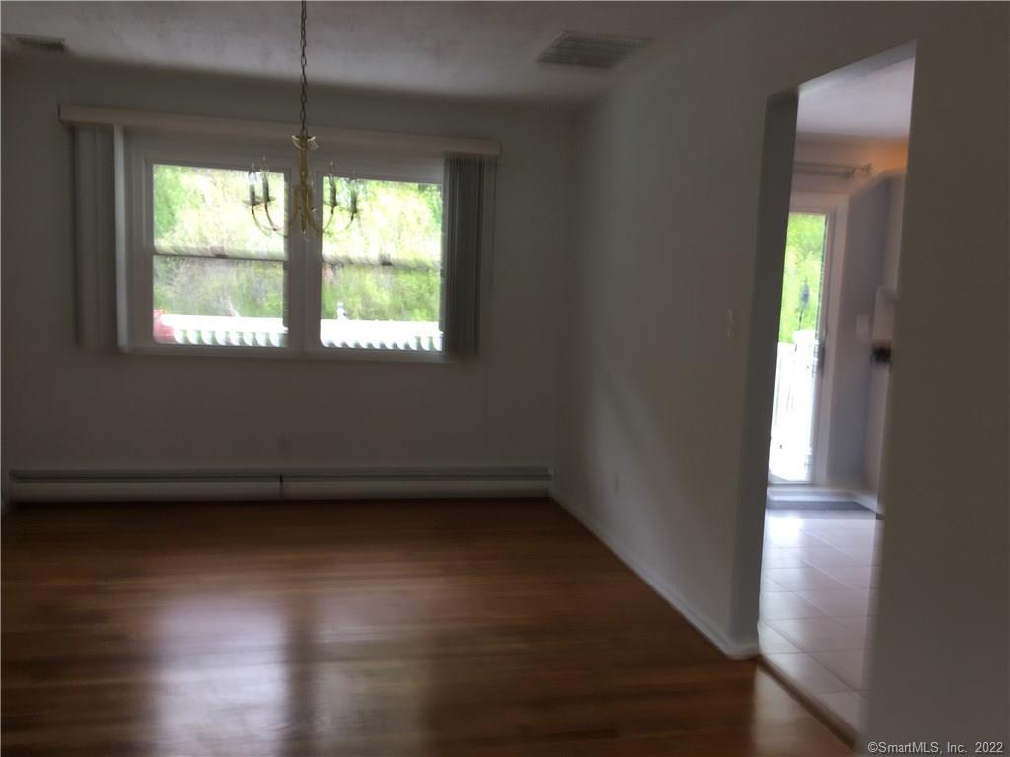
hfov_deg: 61.7
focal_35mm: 29
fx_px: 846
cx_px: 505
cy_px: 378
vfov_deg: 48.2
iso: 32
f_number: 2.2
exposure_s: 1/30
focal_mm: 4.15
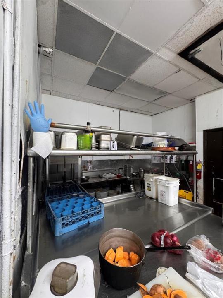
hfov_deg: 85.7
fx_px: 120
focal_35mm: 14
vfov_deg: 102.1
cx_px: 112
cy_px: 149
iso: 250
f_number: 2.2
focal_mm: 2.22
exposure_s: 1/60
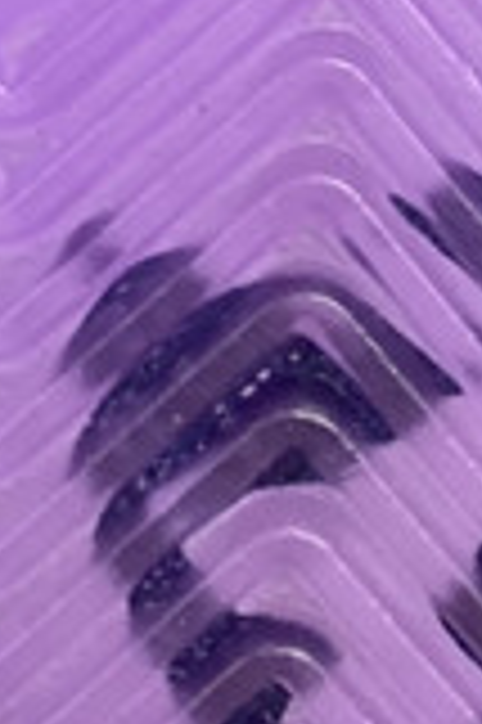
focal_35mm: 168
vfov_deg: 10.8
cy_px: -895
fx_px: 3381
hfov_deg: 7.7
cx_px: 1063
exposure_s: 1/100
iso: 100
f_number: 1.8
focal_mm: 4.25
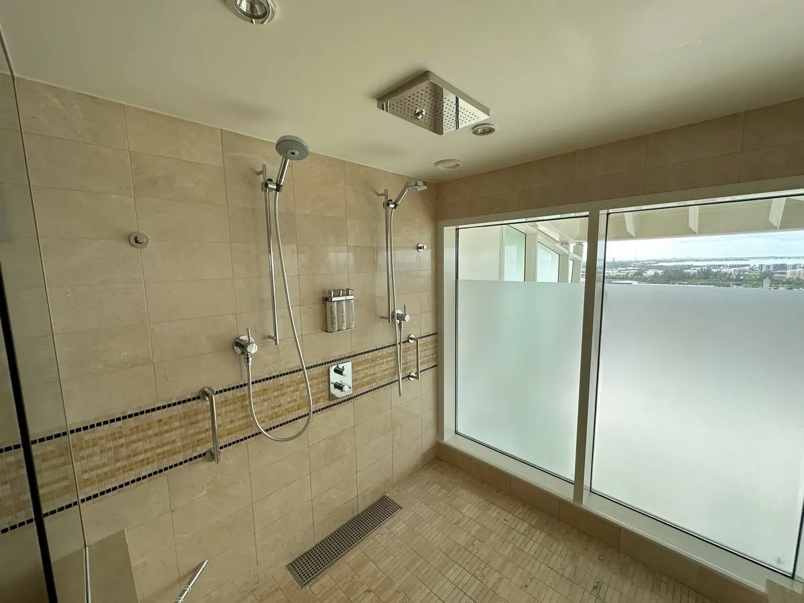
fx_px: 325
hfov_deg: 102.1
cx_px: 402
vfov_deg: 85.7
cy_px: 302
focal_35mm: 14
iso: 40
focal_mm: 2.22
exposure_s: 1/380
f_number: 2.2
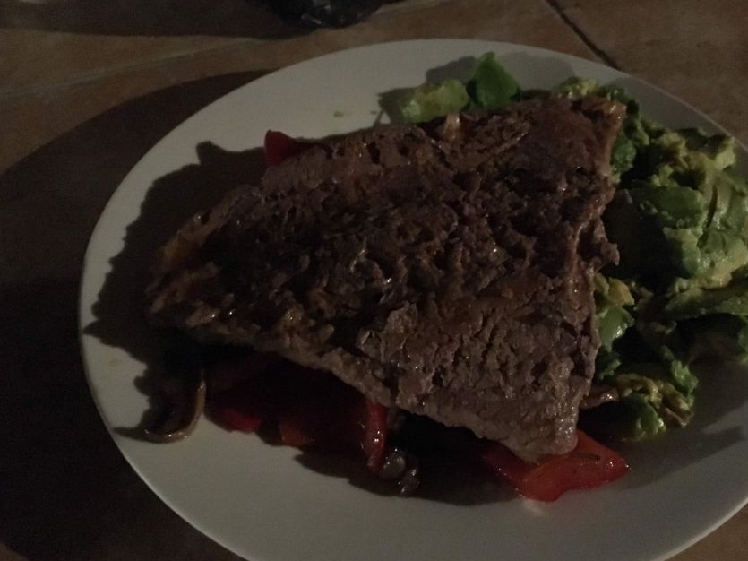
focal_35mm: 37
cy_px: 263
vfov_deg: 38.6
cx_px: 441
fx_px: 799
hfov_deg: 49.9
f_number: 2.2
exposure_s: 1/15
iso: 2000
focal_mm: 4.15
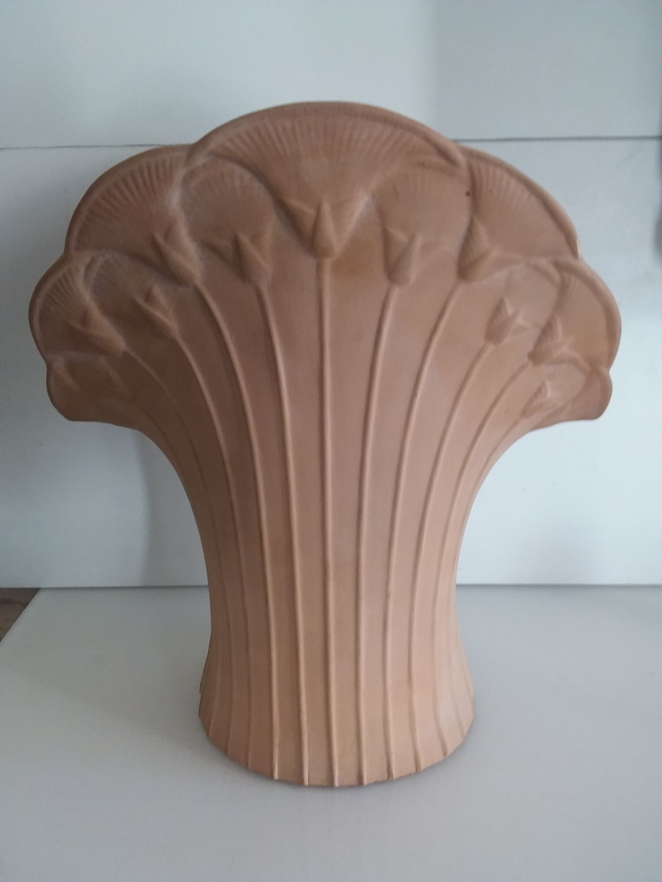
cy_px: 441
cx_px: 331
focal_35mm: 27
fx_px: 688
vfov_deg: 65.3
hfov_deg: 51.4
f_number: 1.9
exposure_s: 1/20
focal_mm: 2.91
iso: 100
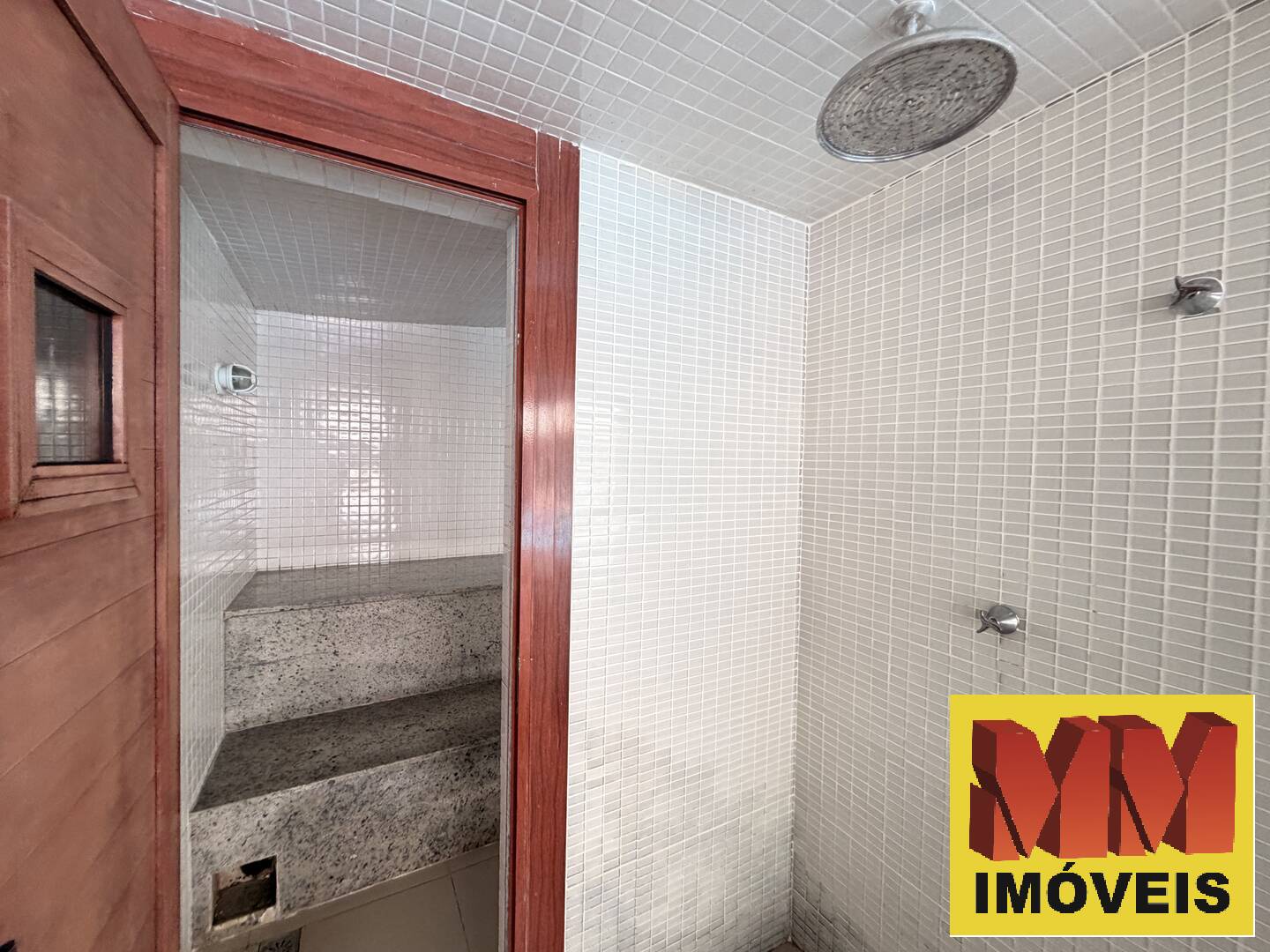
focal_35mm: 14
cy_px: 476
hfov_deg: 102.1
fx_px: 514
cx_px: 635
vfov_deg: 85.7
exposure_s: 1/121
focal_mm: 2.22
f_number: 2.2
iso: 250
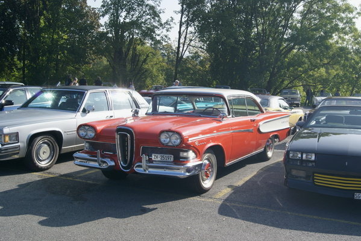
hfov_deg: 46.4
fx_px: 421
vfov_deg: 31.9
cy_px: 120
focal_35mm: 42
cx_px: 180
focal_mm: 28
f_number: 11
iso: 100
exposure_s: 1/100
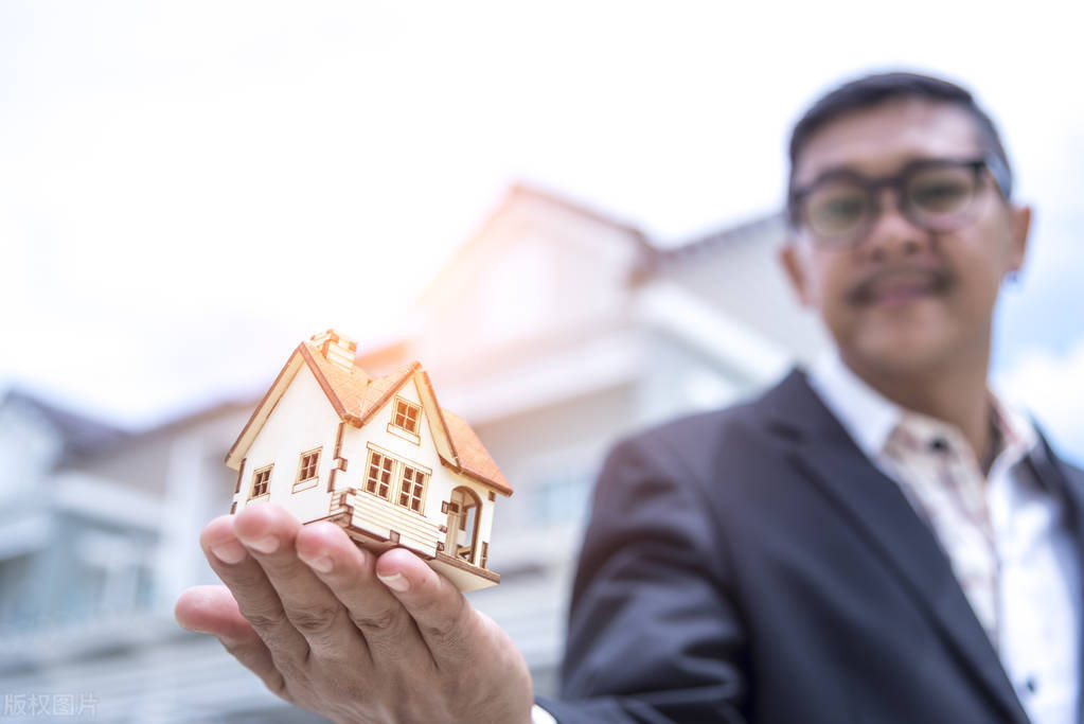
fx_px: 1506
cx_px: 542
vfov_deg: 27.0
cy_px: 362
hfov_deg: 39.6
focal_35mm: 50
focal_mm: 50
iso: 100
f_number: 4
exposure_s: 1/1600
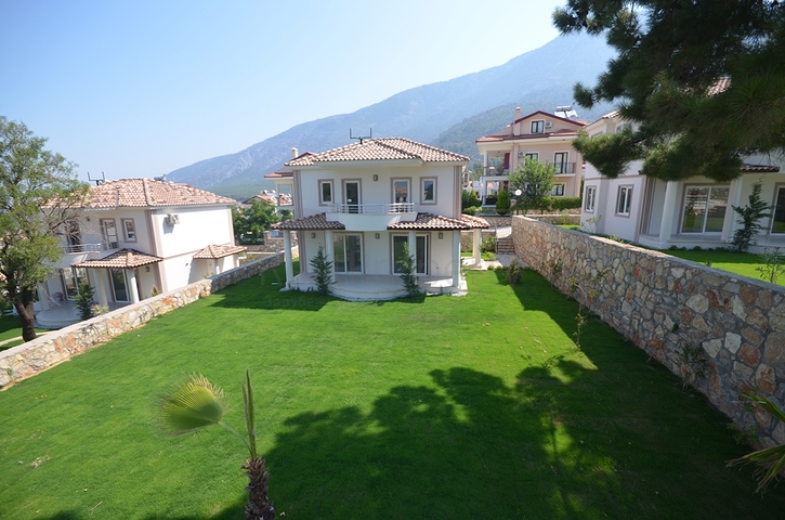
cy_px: 260
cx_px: 392
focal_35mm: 15
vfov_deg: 77.1
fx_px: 326
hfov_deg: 100.5
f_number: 8
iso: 200
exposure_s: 1/250
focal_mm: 10
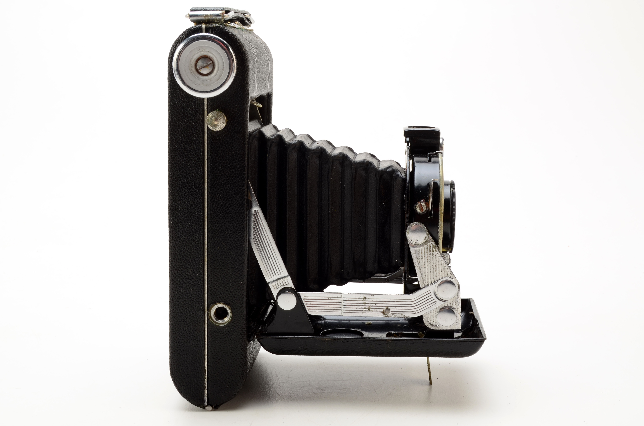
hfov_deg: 37.9
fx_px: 937
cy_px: 213
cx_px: 322
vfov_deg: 25.6
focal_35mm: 52
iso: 100
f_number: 18
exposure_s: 1/160
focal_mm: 35
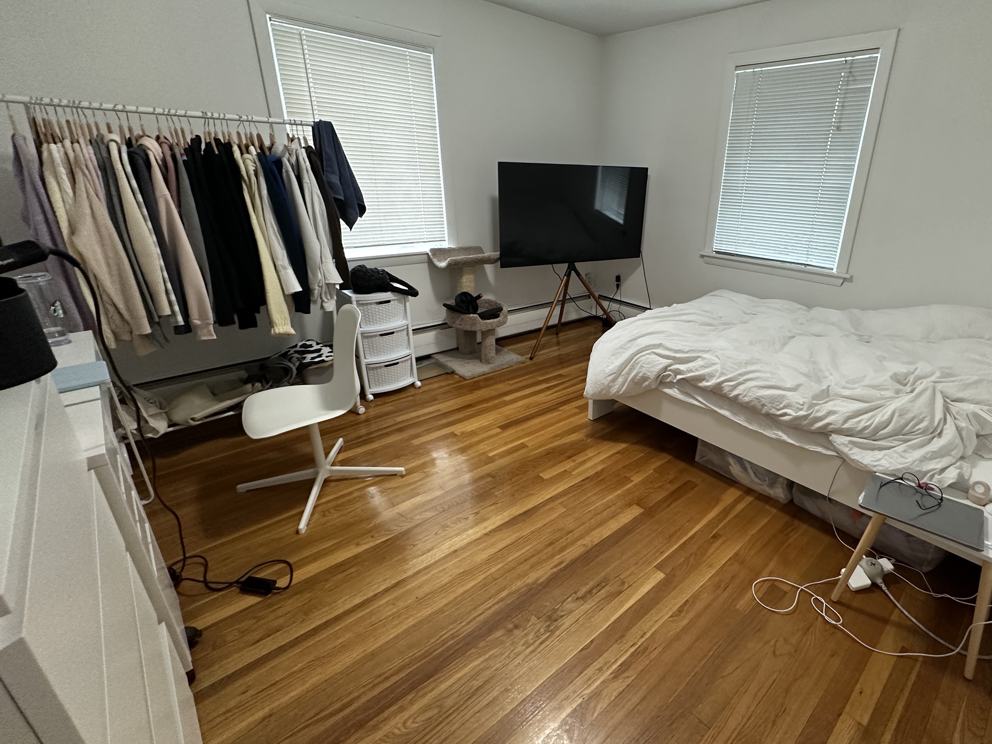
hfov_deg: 89.9
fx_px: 487
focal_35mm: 17
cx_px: 595
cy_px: 359
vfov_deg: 74.7
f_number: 2.2
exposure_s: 1/60
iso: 320
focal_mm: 2.22
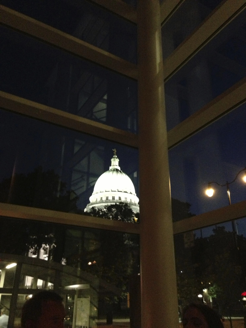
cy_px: 164
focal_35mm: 33
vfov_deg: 55.4
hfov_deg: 42.9
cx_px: 123
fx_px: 313
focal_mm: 4.13
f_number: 2.4
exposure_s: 1/15
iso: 800
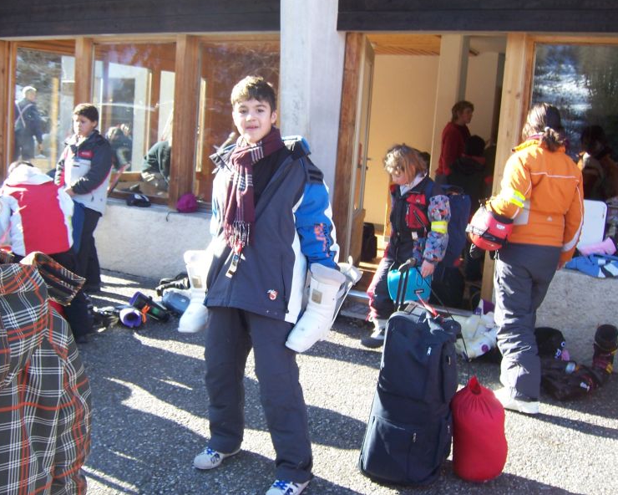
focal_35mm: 38
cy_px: 245
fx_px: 695
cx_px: 285
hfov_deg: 47.9
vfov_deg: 39.2
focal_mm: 6.2
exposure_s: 1/125
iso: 80
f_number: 2.8
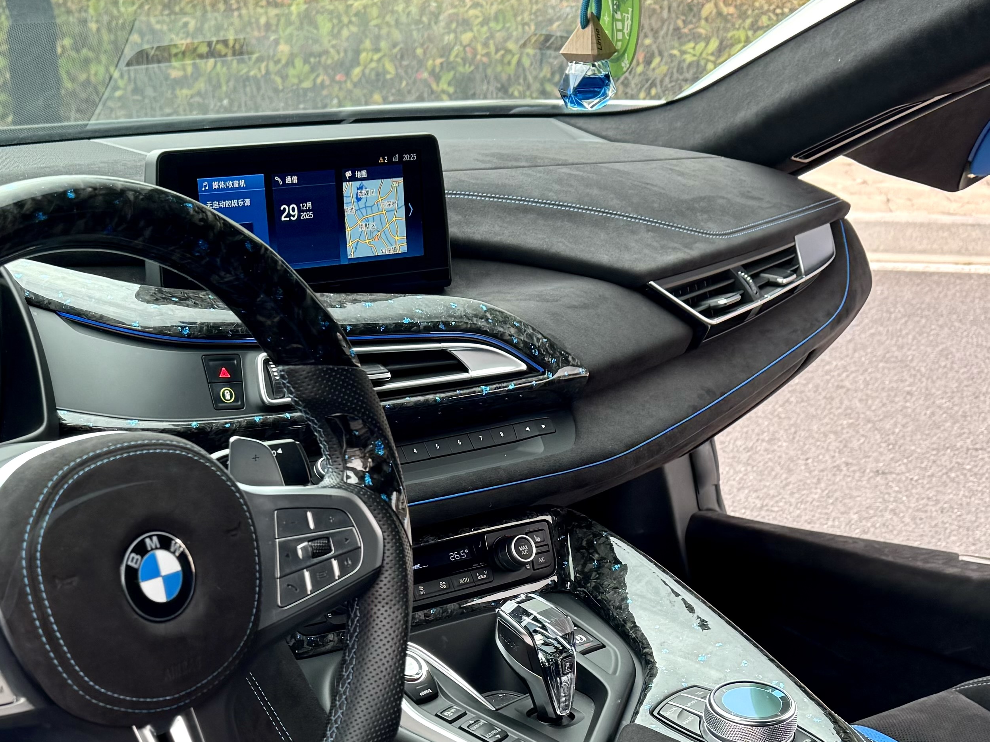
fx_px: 1573
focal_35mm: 55
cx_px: 295
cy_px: 657
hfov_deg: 34.5
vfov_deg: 25.8
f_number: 1.78
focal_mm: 6.76
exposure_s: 1/121
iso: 64
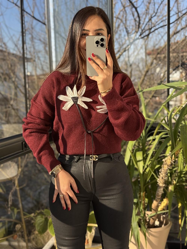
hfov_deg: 30.3
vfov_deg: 39.7
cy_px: 124
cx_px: 94
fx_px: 346
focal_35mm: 48
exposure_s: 1/527
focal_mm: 6.76
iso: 64
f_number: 1.78
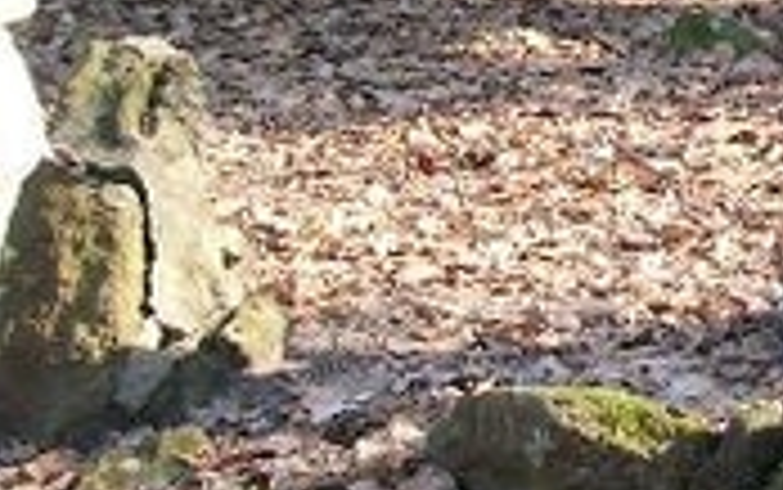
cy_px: -207
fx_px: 2498
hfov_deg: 16.8
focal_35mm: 117
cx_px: 1004
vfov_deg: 10.9
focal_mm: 5.7
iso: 80
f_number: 2.9
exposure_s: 1/160
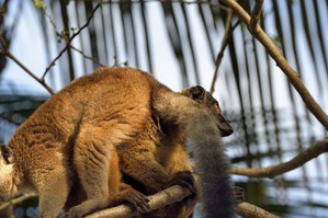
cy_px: 145
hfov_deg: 9.8
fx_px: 1921
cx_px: 133
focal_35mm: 211
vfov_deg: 6.5
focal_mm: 150
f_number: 5.6
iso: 400
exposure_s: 1/400
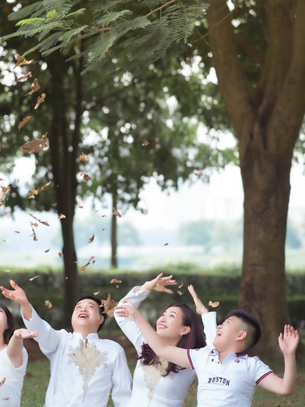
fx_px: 1503
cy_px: 204
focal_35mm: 128
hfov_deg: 11.6
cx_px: 98
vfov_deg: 15.4
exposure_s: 1/400
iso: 160
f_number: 2.8
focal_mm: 85
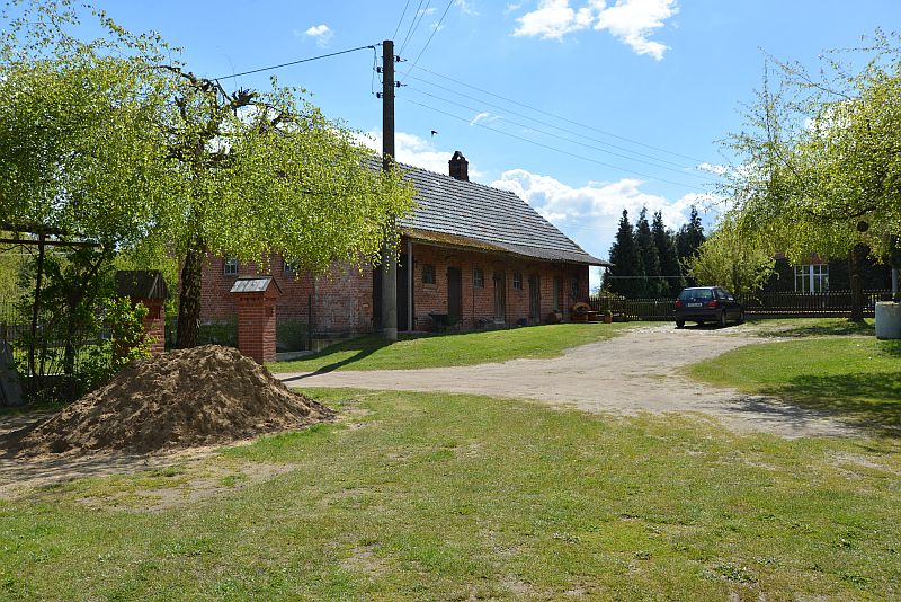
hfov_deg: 61.9
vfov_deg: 43.6
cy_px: 301
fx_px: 751
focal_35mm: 30
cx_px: 450
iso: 200
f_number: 9
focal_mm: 30
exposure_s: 1/500
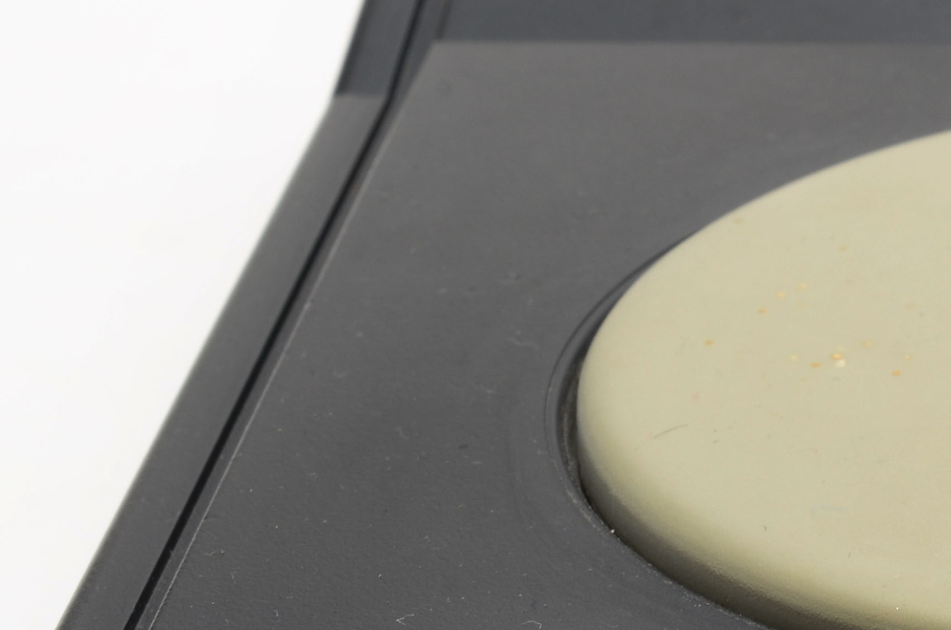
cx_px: 1101
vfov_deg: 5.7
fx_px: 6313
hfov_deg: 8.5
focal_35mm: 239
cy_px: 693
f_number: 20
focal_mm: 55
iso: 100
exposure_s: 1/160
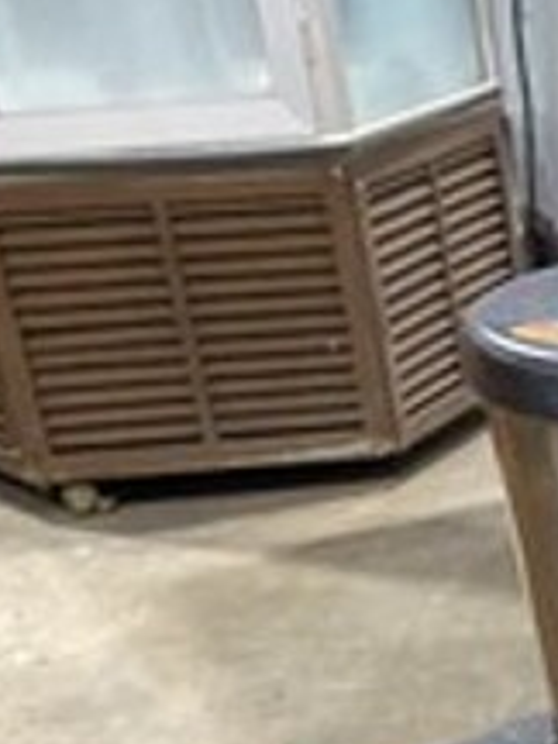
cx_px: 961
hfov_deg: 13.7
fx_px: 2106
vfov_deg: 16.5
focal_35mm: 98
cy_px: 1366
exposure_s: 1/60
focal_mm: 4.25
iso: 400
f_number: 1.8
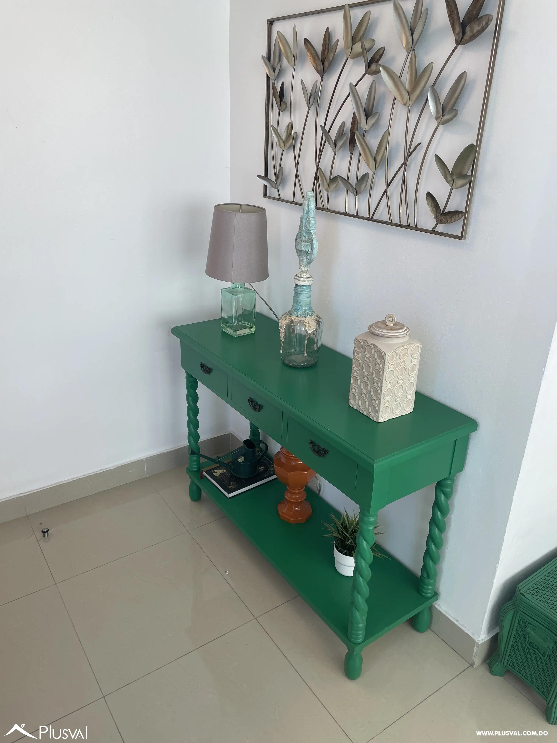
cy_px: 372
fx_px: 558
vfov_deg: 67.3
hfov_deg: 53.1
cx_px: 278
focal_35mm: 26
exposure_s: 1/207
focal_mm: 4.2
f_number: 1.6
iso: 32
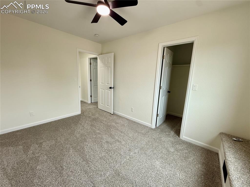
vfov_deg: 85.6
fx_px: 101
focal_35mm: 14
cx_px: 125
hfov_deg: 102.1
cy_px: 94
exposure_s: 1/99
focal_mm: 2.22
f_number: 2.2
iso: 80
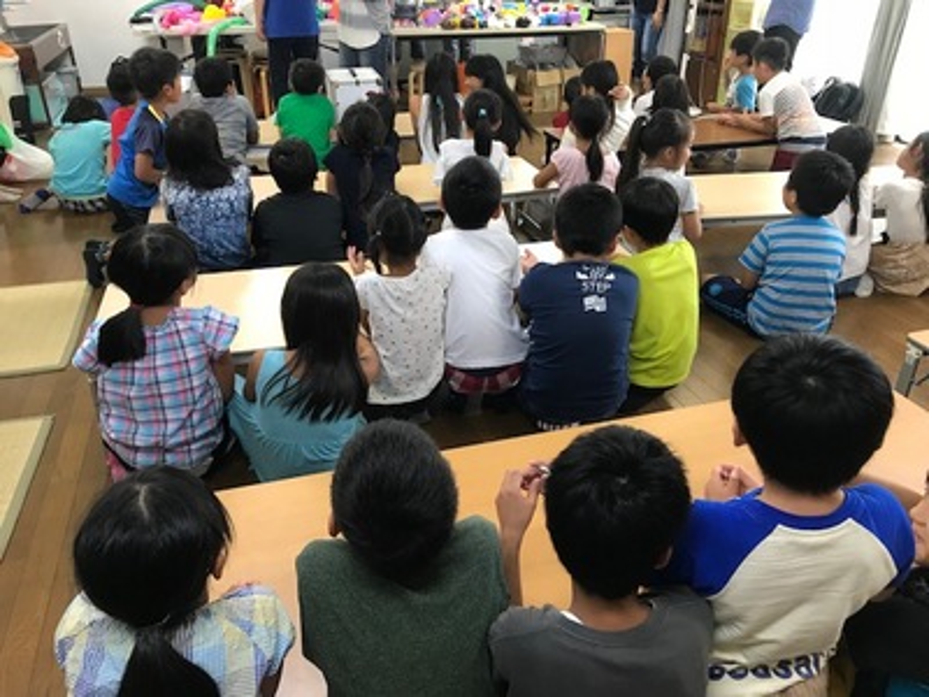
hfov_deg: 63.4
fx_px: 751
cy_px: 348
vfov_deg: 49.7
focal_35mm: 28
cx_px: 464
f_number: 1.8
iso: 40
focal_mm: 3.99
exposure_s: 1/20
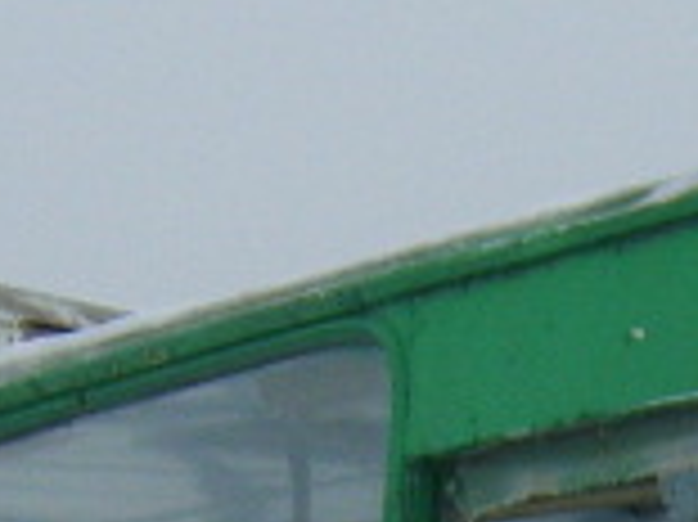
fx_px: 4372
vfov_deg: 6.5
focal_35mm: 217
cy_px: 1282
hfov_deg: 9.1
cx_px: 486
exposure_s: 1/1000
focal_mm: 7.4
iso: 50
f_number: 2.8
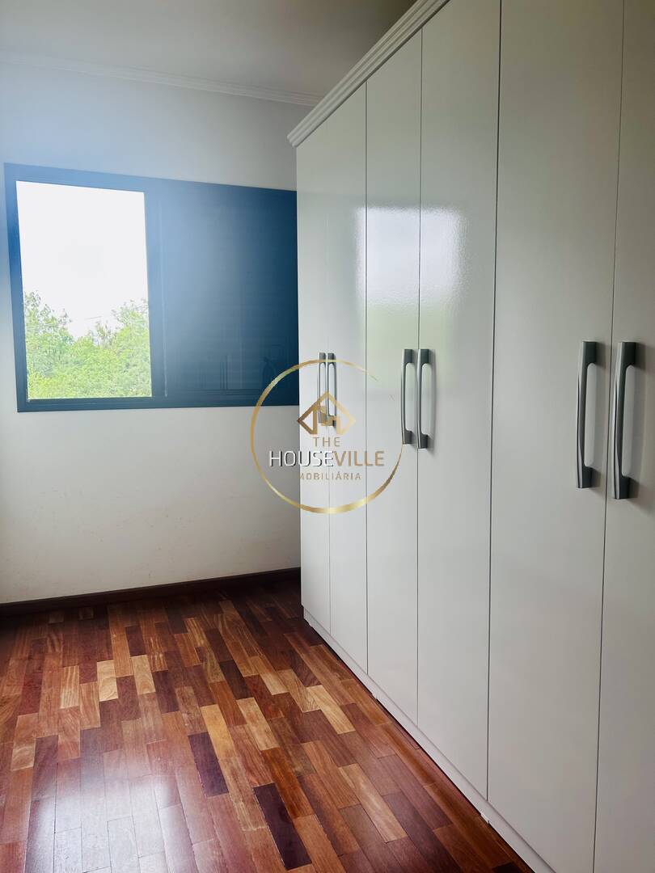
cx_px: 328
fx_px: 656
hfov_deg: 53.1
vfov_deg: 67.3
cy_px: 436
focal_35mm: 26
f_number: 1.5
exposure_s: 1/178
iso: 40
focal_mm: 5.7
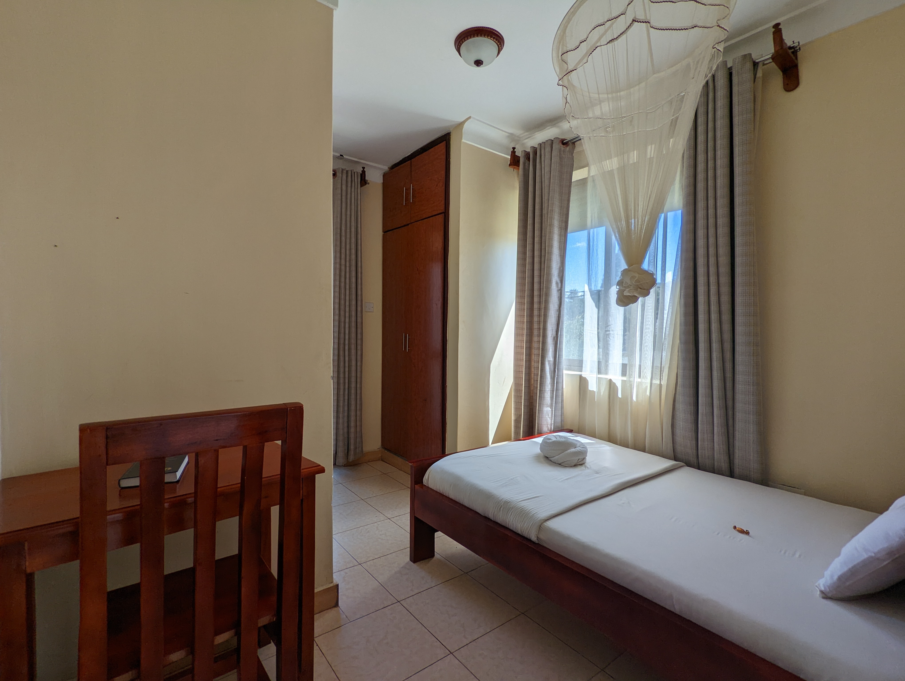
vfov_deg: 78.2
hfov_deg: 94.4
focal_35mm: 16
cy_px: 340
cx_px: 452
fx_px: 419
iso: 44
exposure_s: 1/237
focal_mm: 2.35
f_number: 2.2
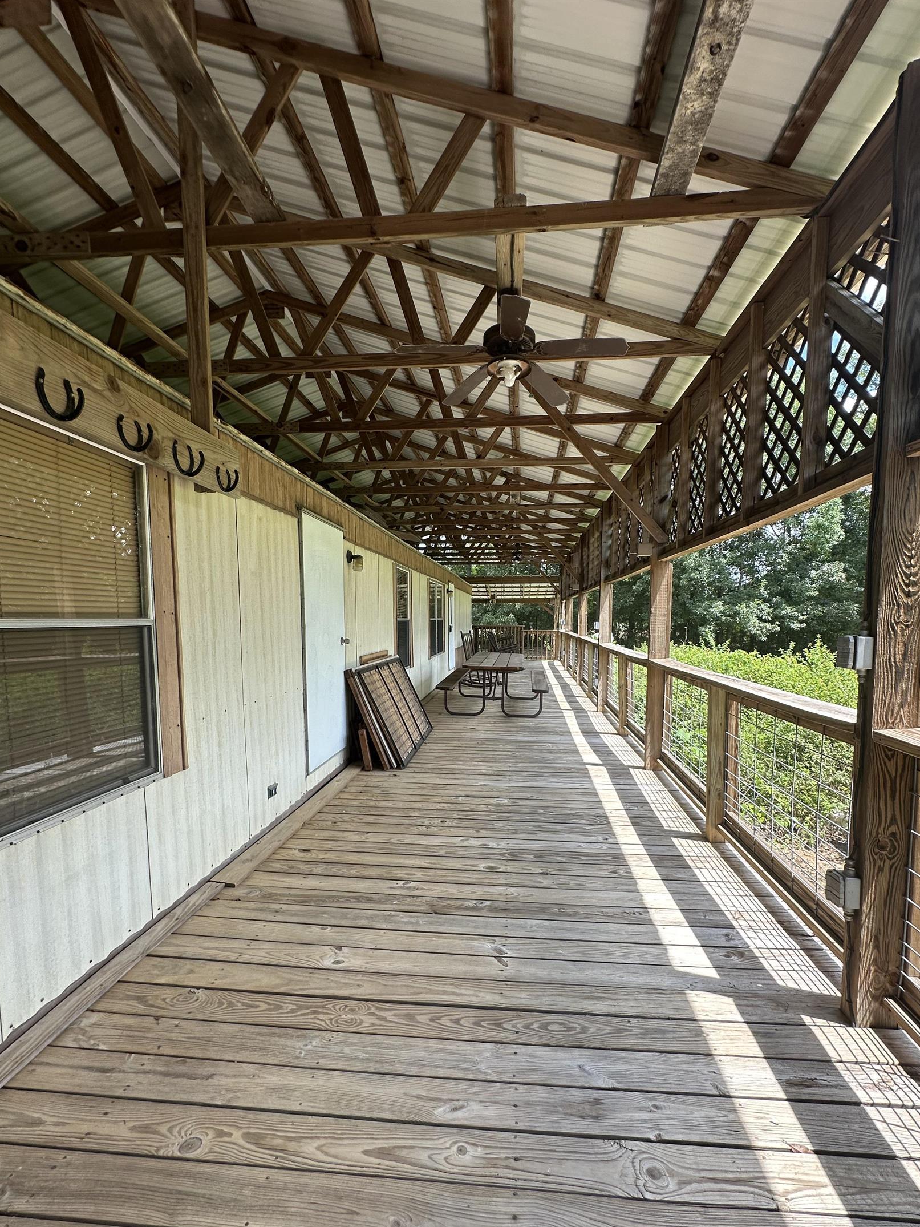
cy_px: 655
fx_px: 531
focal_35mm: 15
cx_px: 475
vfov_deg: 98.0
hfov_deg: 81.7
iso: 40
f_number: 2.2
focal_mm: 2.22
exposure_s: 1/234
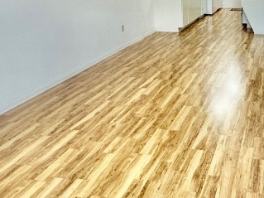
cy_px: -5
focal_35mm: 45
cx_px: 211
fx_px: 343
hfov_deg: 40.4
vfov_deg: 29.8
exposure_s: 1/120
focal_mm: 2.22
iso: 100
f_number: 2.2
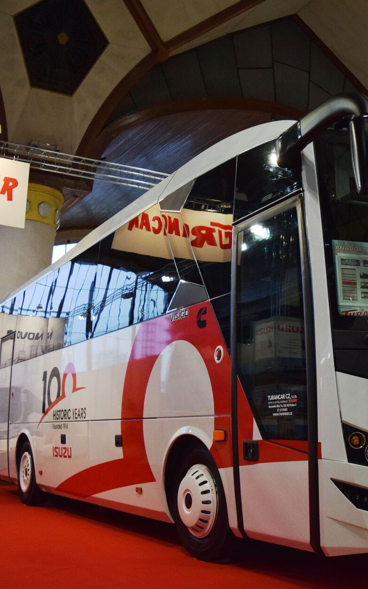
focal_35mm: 42
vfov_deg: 47.2
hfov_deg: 30.3
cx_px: 244
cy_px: 292
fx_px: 674
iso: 1400
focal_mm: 18
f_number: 3.5
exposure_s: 1/500
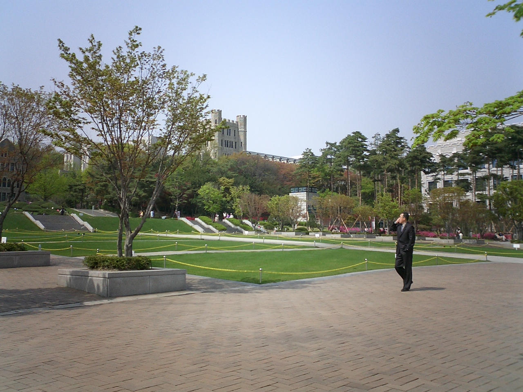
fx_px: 559
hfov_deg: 50.1
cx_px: 262
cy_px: 196
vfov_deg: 38.7
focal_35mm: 37
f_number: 3.5
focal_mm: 5.6
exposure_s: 1/1000
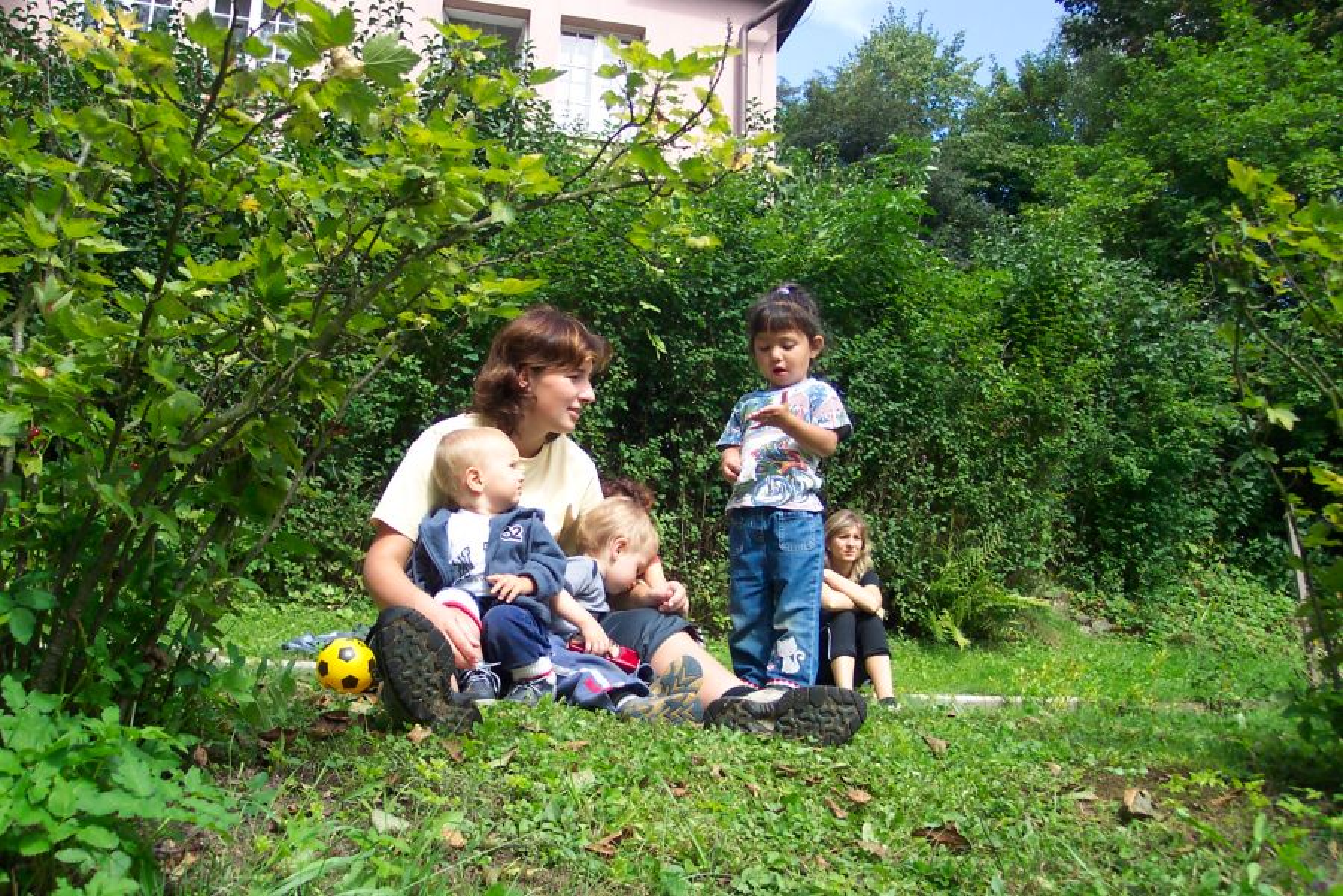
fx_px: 1418
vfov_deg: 35.1
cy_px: 448
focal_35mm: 38
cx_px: 672
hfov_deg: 50.7
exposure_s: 1/700
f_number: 2.8
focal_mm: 8
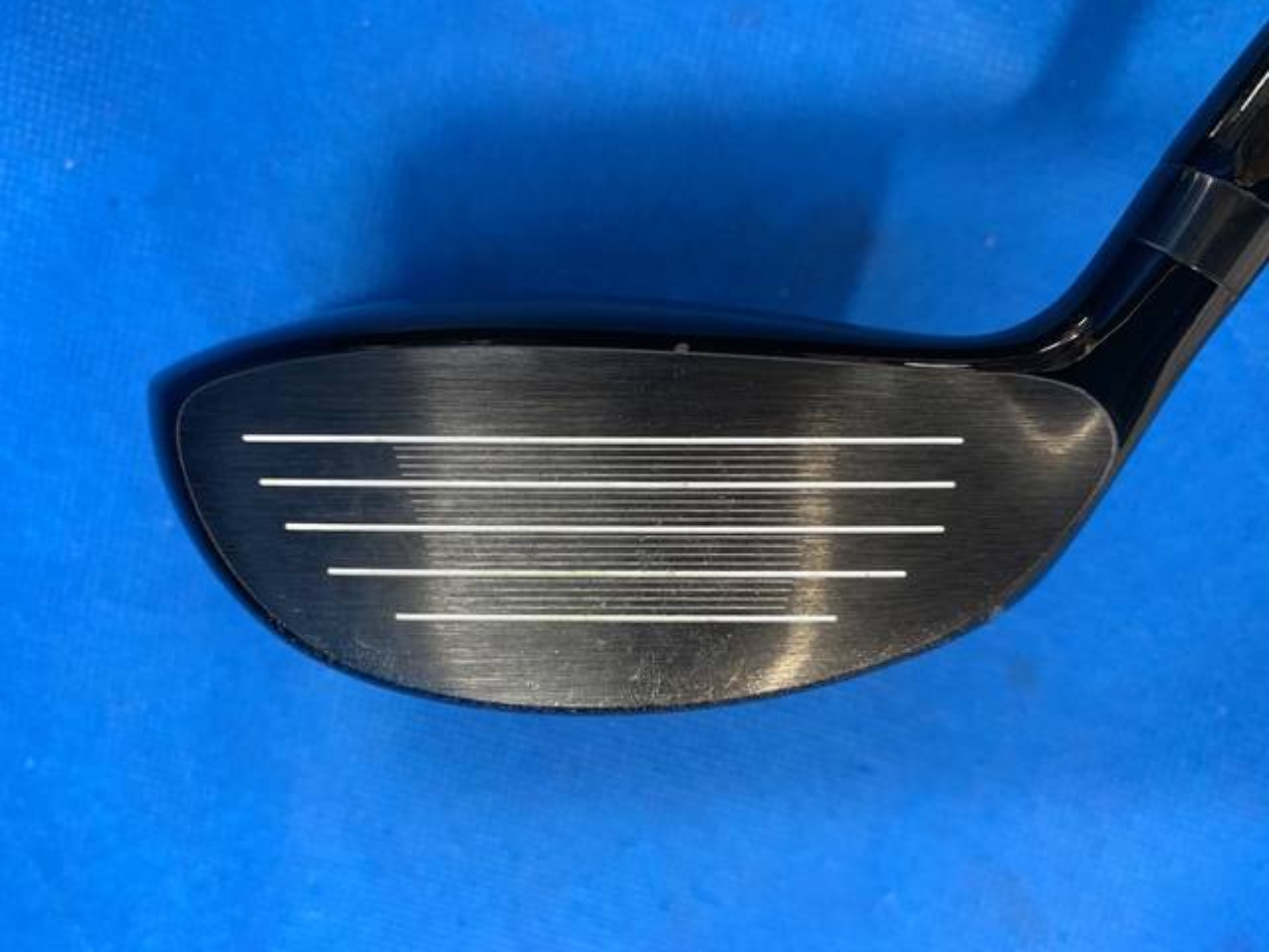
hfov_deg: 67.3
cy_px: 476
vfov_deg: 53.1
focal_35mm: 26
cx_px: 634
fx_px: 953
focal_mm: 4.25
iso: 160
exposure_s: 1/60
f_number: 1.8
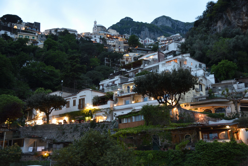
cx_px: 124
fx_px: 317
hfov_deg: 42.7
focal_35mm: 46
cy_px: 83
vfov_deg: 29.3
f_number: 4
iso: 1600
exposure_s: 1/13
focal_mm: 46
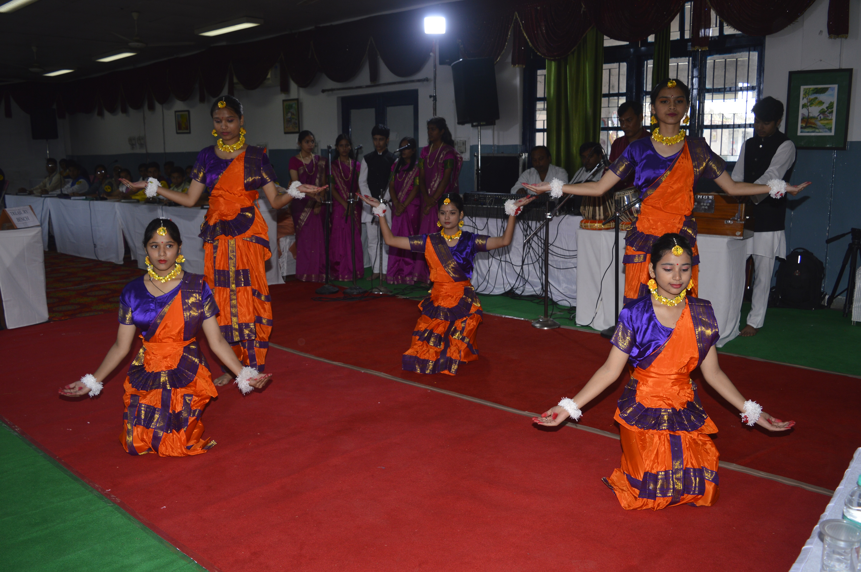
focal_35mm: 30
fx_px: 717
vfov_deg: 43.5
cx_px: 430
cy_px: 286
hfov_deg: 62.0
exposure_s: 1/125
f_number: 4.5
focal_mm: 20
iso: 200
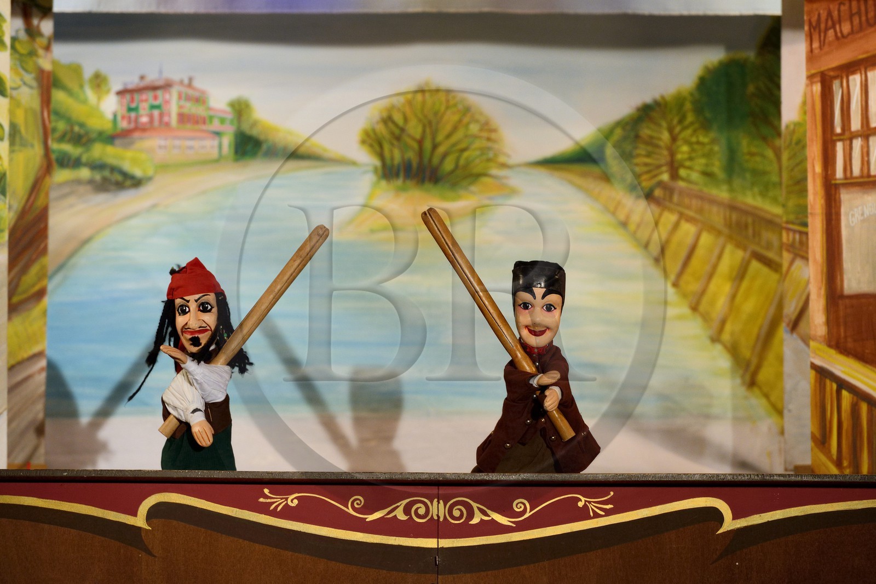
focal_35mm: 175
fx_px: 4257
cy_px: 292
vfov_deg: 7.8
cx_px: 438
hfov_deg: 11.7
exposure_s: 1/160
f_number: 5
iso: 1600
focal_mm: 175
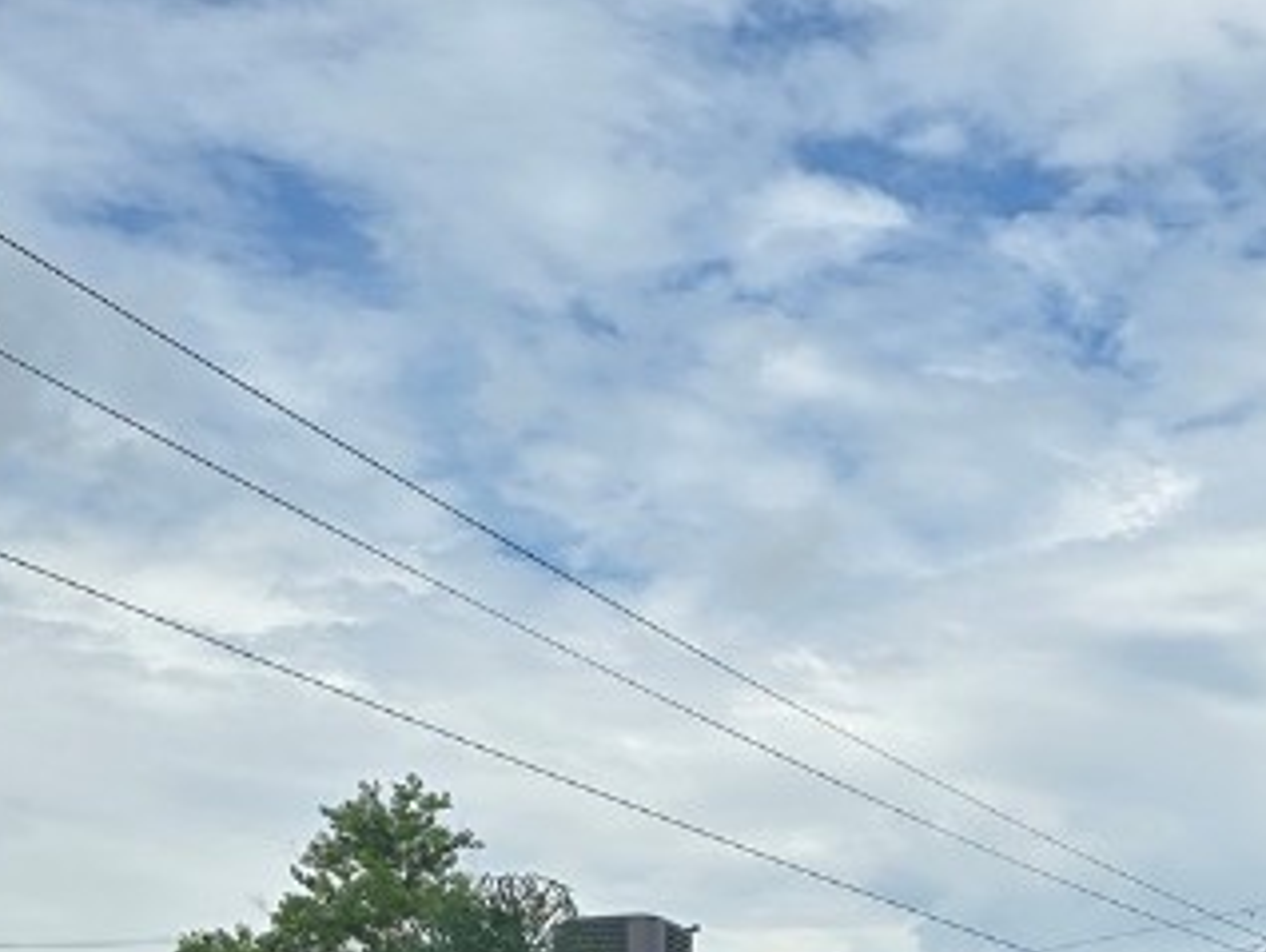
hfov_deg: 26.0
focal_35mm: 74
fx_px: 2708
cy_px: 1052
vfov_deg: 19.1
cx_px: 963
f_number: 1.7
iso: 12
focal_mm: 6.3
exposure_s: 1/1087
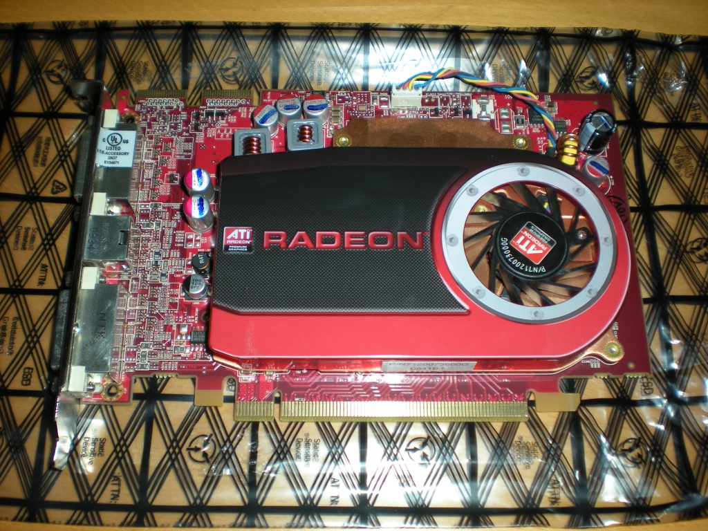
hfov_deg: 49.0
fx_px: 777
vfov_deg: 37.7
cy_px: 266
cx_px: 354
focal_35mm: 38
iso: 64
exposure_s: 1/60
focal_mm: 6.3
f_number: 3.1
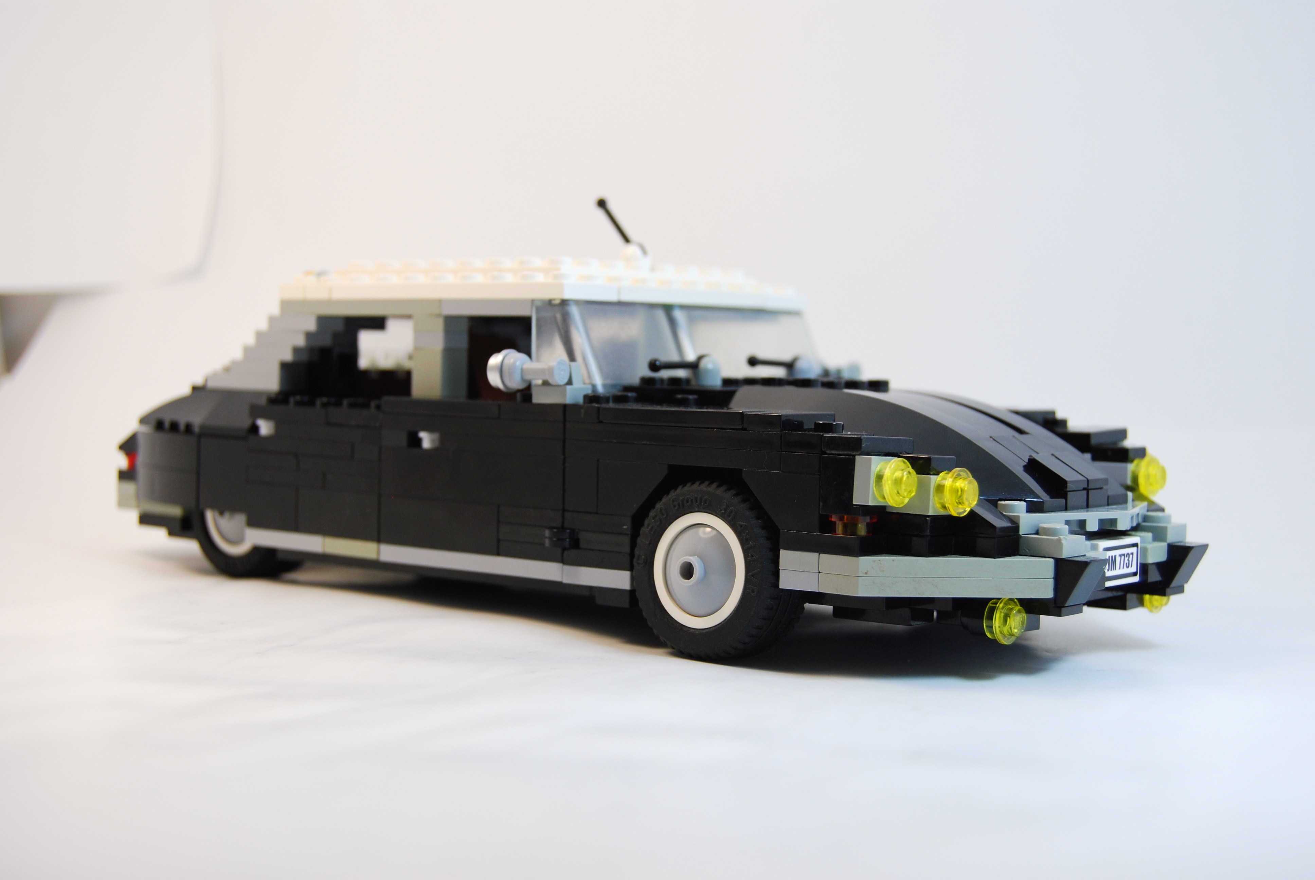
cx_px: 658
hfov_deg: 35.0
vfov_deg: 23.8
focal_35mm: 57
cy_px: 440
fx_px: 2085
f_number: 5.6
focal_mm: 38
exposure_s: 1/125
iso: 200
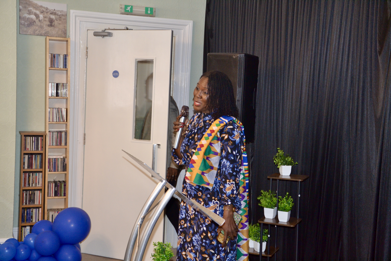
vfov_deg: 25.8
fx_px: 570
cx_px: 196
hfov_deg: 37.9
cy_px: 130
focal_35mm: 52
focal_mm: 35
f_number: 4.5
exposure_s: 1/30
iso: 800
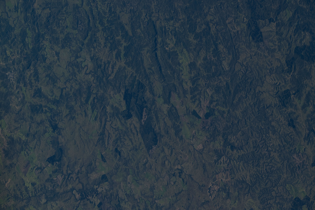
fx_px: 3500
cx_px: 158
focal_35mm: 400
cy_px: 105
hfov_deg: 5.2
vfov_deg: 3.4
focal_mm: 400
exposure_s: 1/4000
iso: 500
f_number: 8
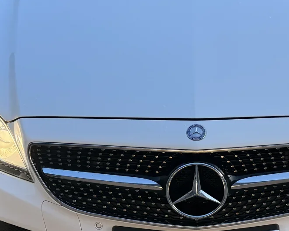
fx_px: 582
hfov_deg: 27.7
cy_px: 138
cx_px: 196
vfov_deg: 22.5
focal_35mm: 68
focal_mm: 6.76
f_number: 1.78
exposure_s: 1/100
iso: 250
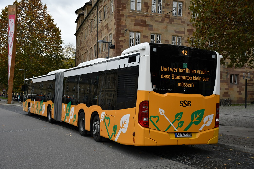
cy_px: 84
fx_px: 282
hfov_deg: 48.5
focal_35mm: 40
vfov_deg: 33.4
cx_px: 127
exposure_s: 1/1000
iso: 400
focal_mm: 27
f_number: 4
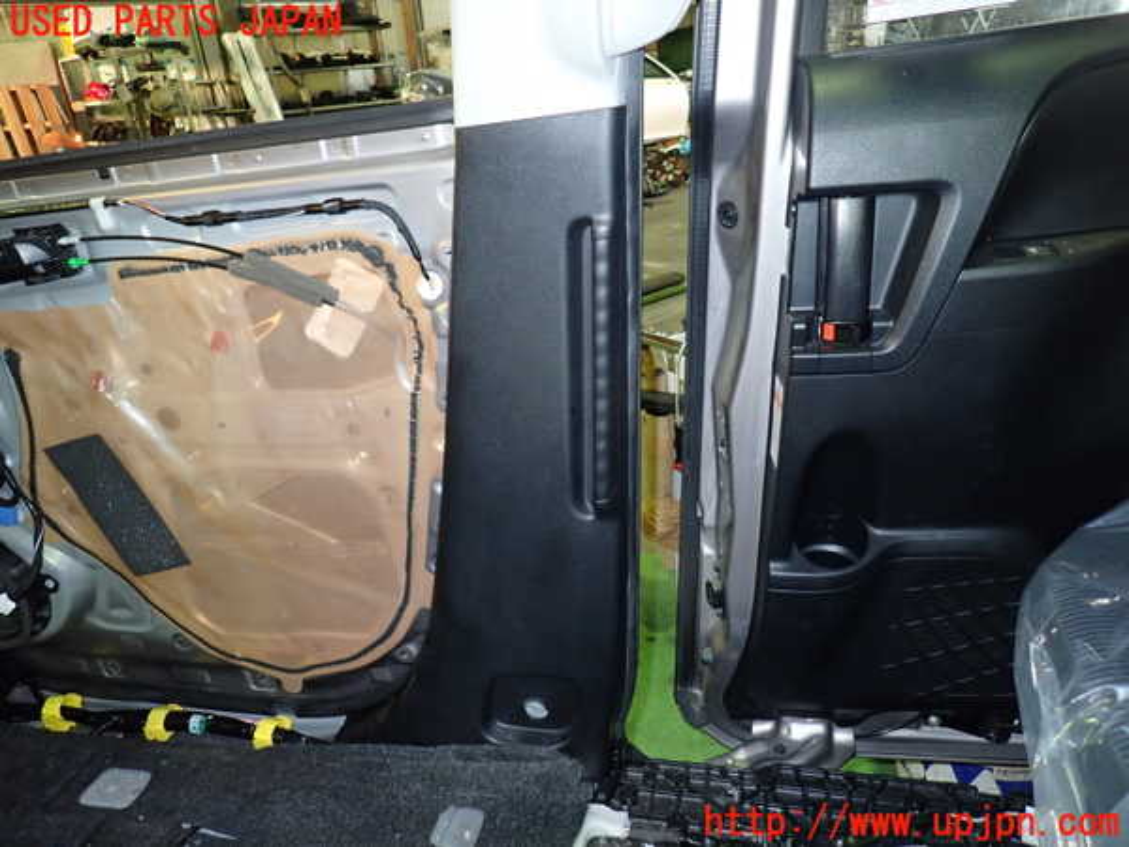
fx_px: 815
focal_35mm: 25
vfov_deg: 54.9
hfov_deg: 69.4
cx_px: 564
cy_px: 424
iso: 320
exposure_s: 1/30
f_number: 2
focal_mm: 4.5
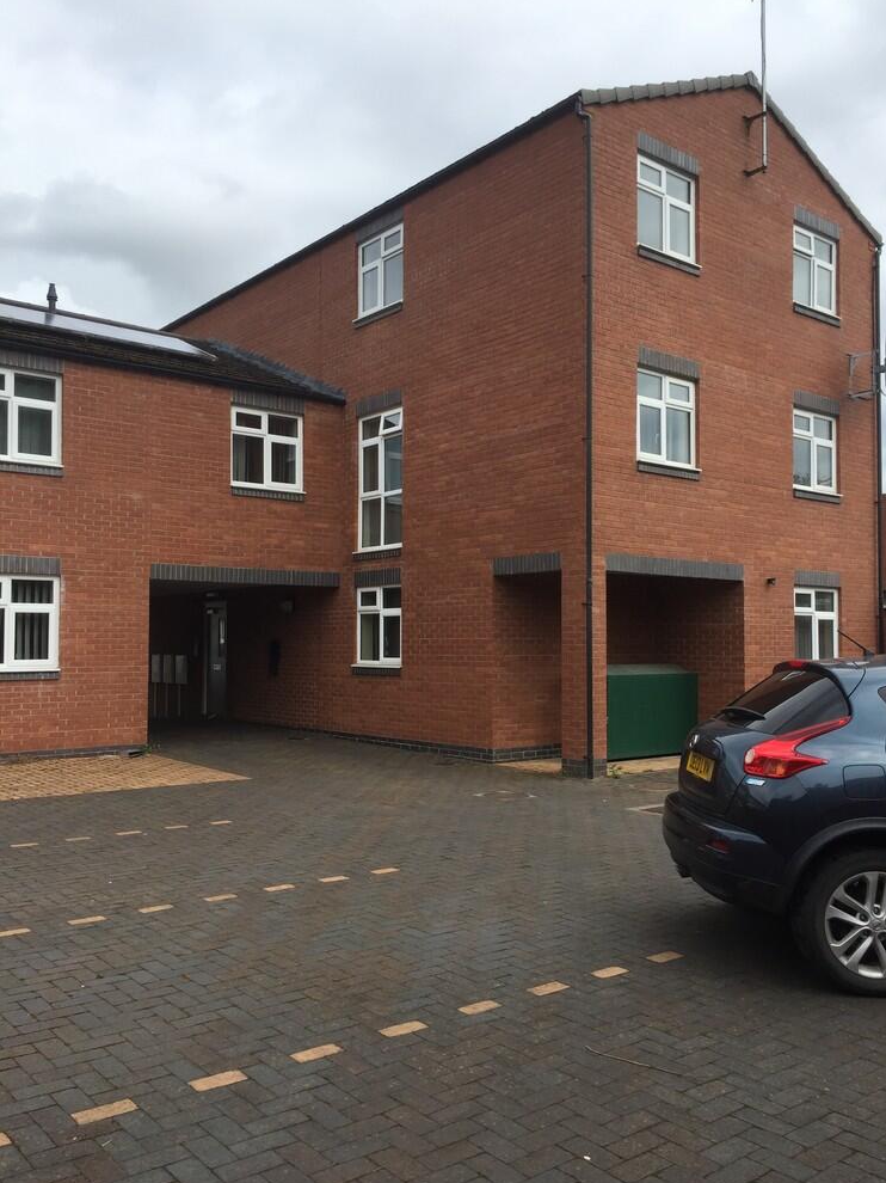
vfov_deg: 60.0
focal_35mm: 30
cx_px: 457
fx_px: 1024
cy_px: 606
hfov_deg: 46.8
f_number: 2.2
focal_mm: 4.15
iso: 32
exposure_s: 1/1522
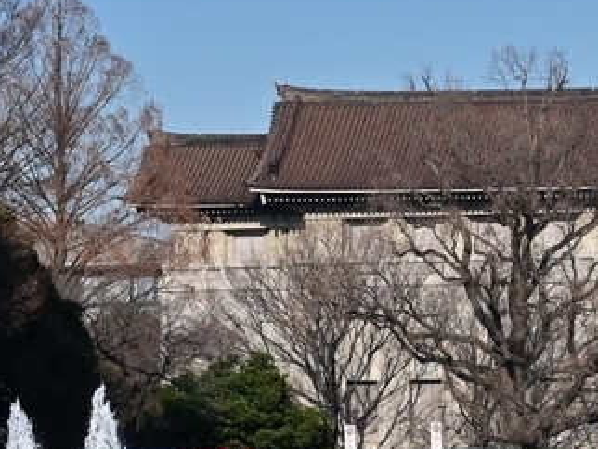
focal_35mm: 204
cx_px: 215
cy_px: 299
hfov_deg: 9.7
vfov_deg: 7.3
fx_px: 3527
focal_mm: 57
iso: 320
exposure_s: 1/1250
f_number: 11
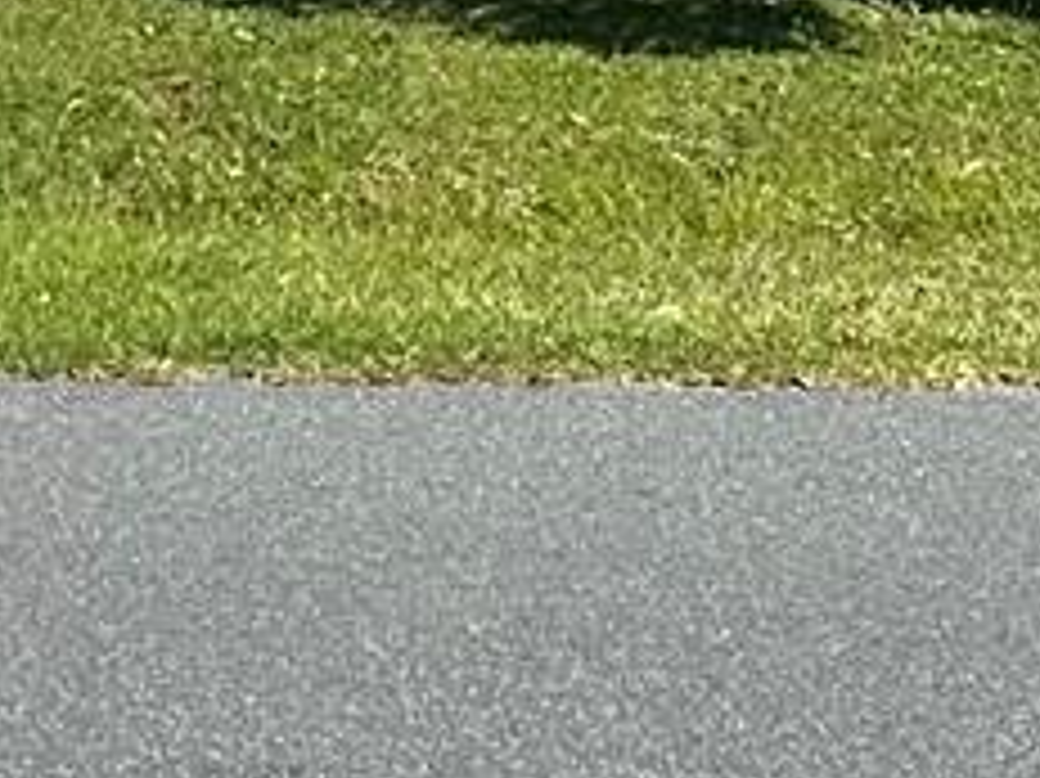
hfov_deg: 10.0
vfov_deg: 8.8
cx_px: -1661
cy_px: -315
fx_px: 4985
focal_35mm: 166
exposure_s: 1/4016
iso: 80
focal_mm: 6.86
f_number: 1.78
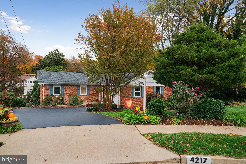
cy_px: 82
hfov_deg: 76.1
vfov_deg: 55.1
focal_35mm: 23
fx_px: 157
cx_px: 123
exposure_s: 1/800
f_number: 8
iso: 1250
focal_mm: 23
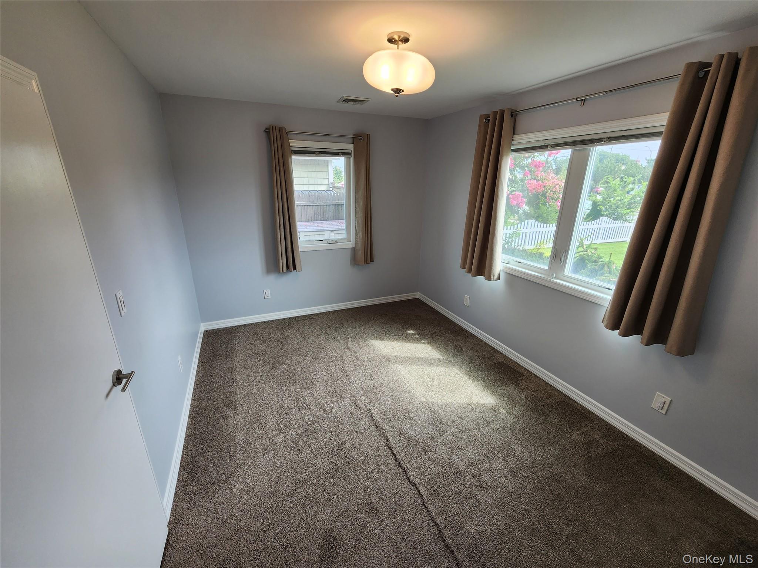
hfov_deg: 106.2
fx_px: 285
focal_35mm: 13
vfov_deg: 89.9
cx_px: 379
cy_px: 284
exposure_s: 1/120
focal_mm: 2.2
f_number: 2.2
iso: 64
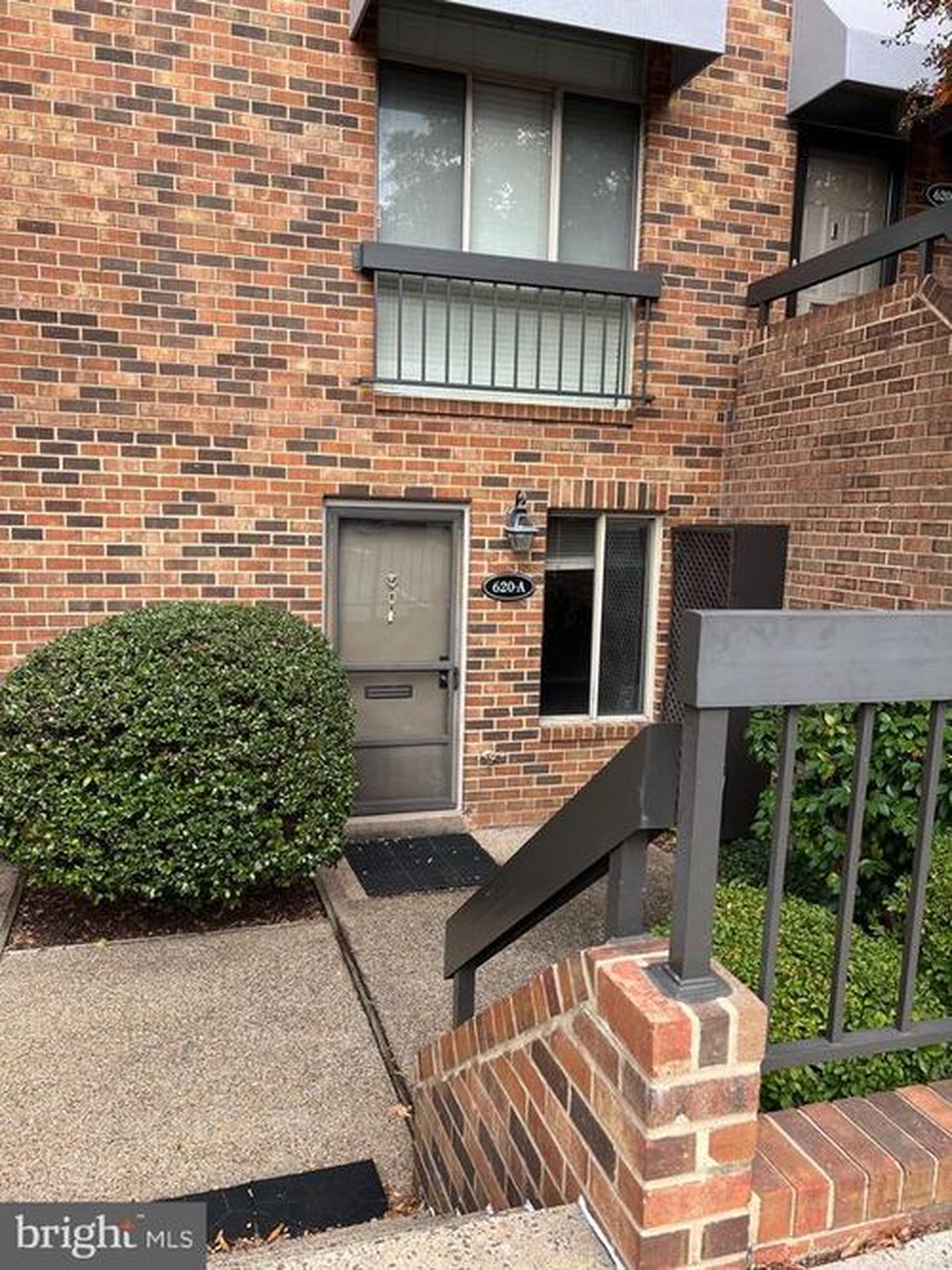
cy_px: 635
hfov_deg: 53.0
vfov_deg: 67.3
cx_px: 476
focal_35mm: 26
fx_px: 954
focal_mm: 5.7
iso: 50
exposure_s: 1/424
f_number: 1.5
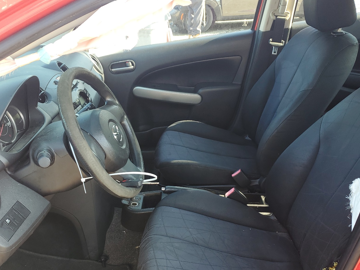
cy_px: 170
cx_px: 181
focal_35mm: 34
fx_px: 354
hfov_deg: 54.0
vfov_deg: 41.5
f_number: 1.5
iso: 50
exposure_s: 1/139
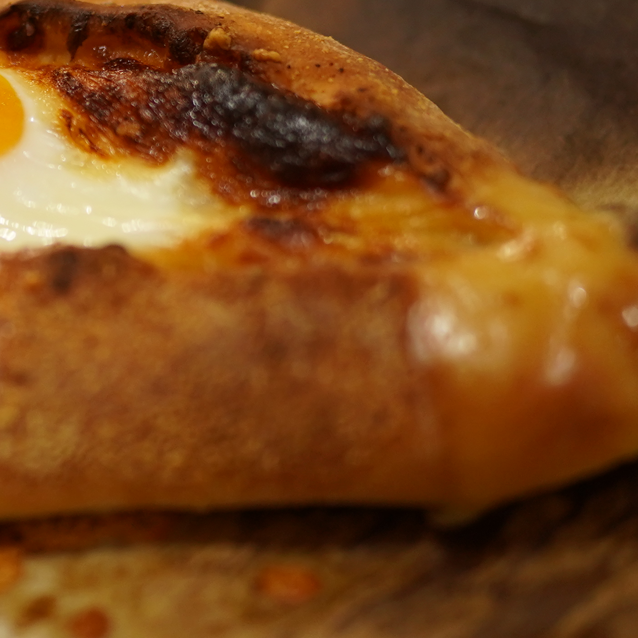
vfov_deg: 14.0
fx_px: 2586
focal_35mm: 124
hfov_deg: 13.7
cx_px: -129
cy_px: 83
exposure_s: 1/250
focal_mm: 35
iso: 800
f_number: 1.4
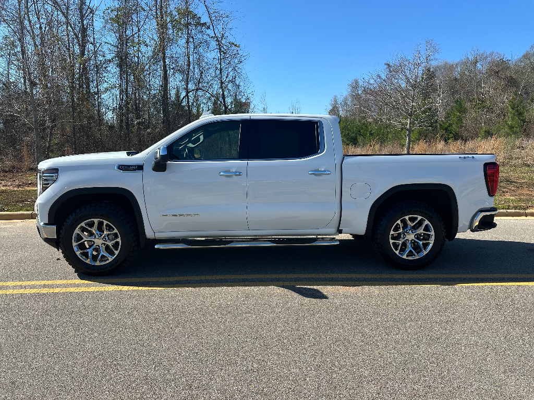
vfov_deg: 56.8
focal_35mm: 24
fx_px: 370
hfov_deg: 71.6
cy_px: 200
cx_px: 267
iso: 80
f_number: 1.78
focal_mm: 6.86
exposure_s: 1/3472
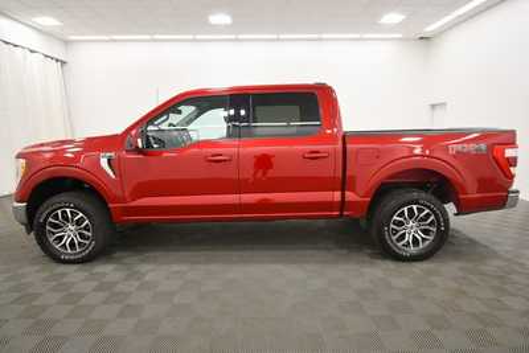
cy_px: 176
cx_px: 264
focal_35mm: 21
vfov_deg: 59.5
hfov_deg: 81.2
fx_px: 309
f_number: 5
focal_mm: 14
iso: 900
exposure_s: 1/125
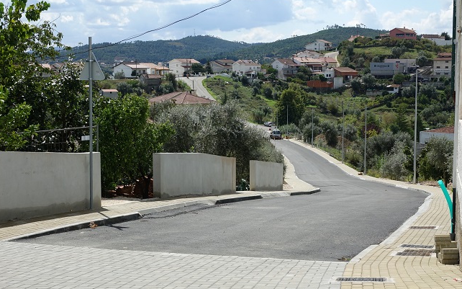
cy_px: 150
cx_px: 230
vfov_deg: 20.0
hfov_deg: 31.5
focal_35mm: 65
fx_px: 818
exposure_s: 1/1000
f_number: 4
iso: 100
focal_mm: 23.09
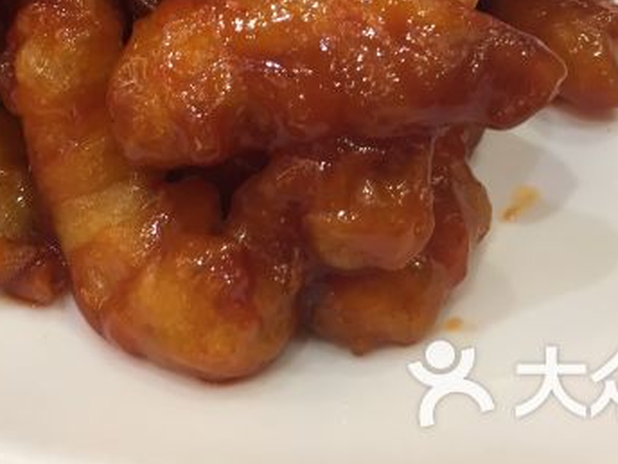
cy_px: 4
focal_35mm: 59
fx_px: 1053
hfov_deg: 32.5
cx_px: 230
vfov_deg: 23.8
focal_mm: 4.15
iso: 100
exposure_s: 1/33
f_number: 2.2
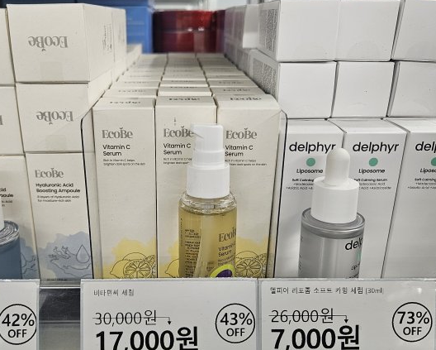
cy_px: 191
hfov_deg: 52.5
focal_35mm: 34
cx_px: 178
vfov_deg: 43.3
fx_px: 439
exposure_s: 1/120
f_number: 1.8
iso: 100
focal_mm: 5.4
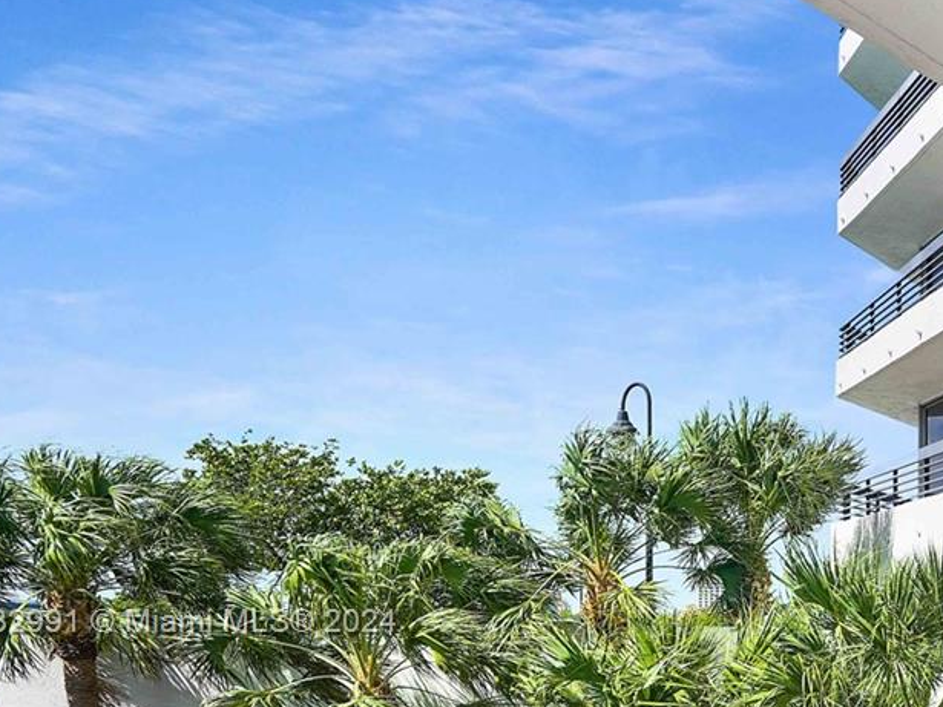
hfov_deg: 36.2
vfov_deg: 34.2
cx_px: 1133
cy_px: 624
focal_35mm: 40
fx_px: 1089
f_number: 5
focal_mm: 16
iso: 100
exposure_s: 1/500
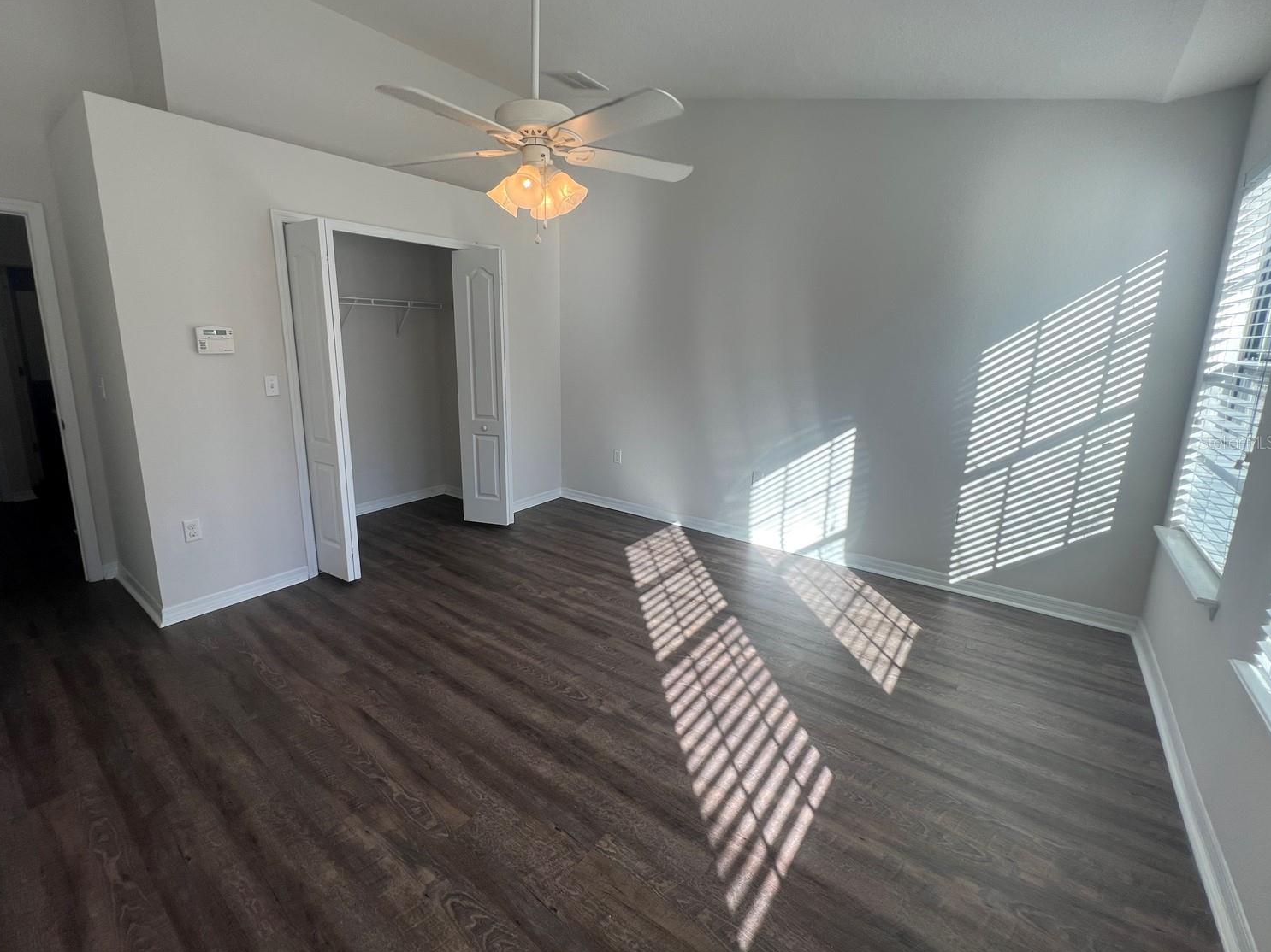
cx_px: 595
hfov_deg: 101.9
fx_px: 514
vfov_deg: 85.5
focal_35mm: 14
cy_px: 442
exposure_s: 1/143
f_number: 1.8
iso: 32
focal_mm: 1.57
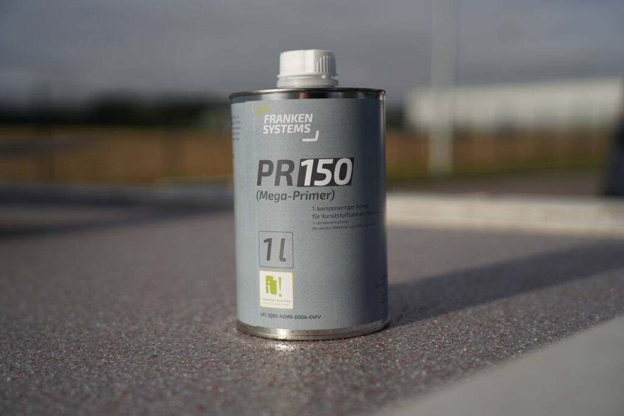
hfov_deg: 43.6
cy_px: 208
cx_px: 312
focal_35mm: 45
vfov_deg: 29.9
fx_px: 780
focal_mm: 45
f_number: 2.8
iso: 100
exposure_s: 1/3200
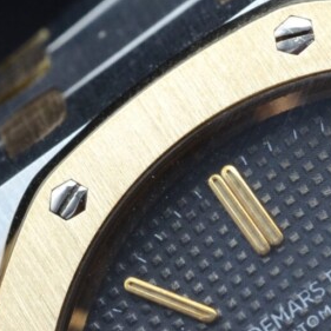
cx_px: 359
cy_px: 408
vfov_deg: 4.6
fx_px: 4111
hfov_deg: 4.6
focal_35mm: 380
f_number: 10
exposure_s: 1/40
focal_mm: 60
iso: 500
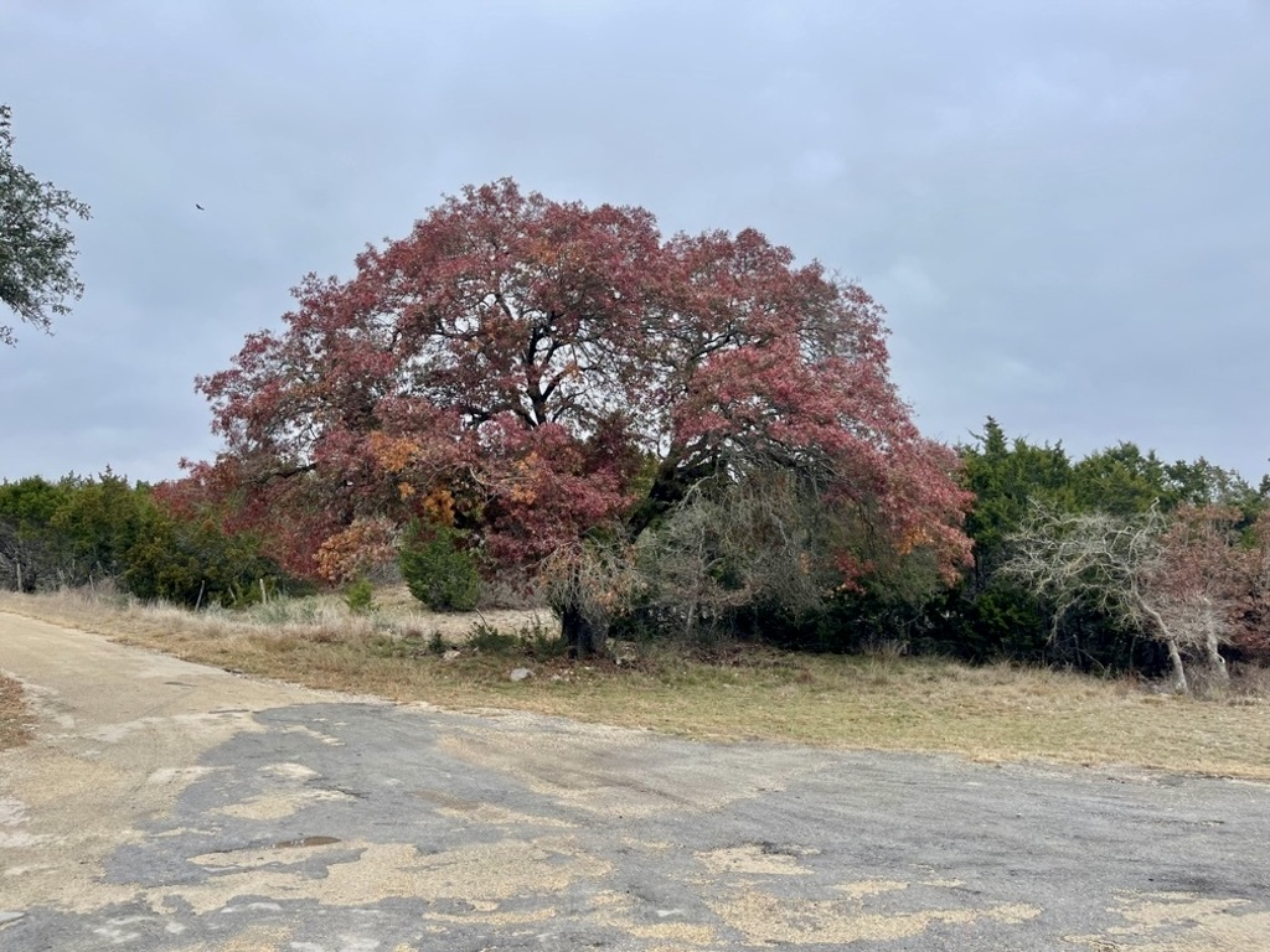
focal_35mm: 25
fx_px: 917
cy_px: 476
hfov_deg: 69.4
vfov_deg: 54.9
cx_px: 635
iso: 32
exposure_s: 1/1109
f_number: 1.6
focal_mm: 5.1
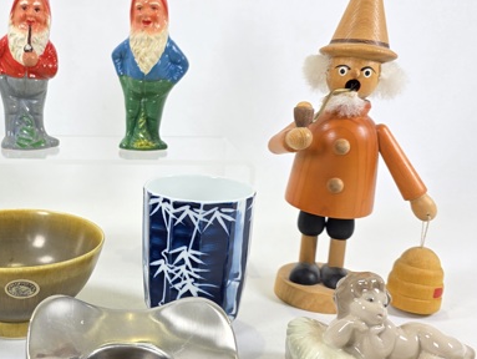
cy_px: 194
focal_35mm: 48
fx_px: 662
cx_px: 82
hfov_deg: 37.9
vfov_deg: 30.3
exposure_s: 1/180
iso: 40
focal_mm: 6.3
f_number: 1.7
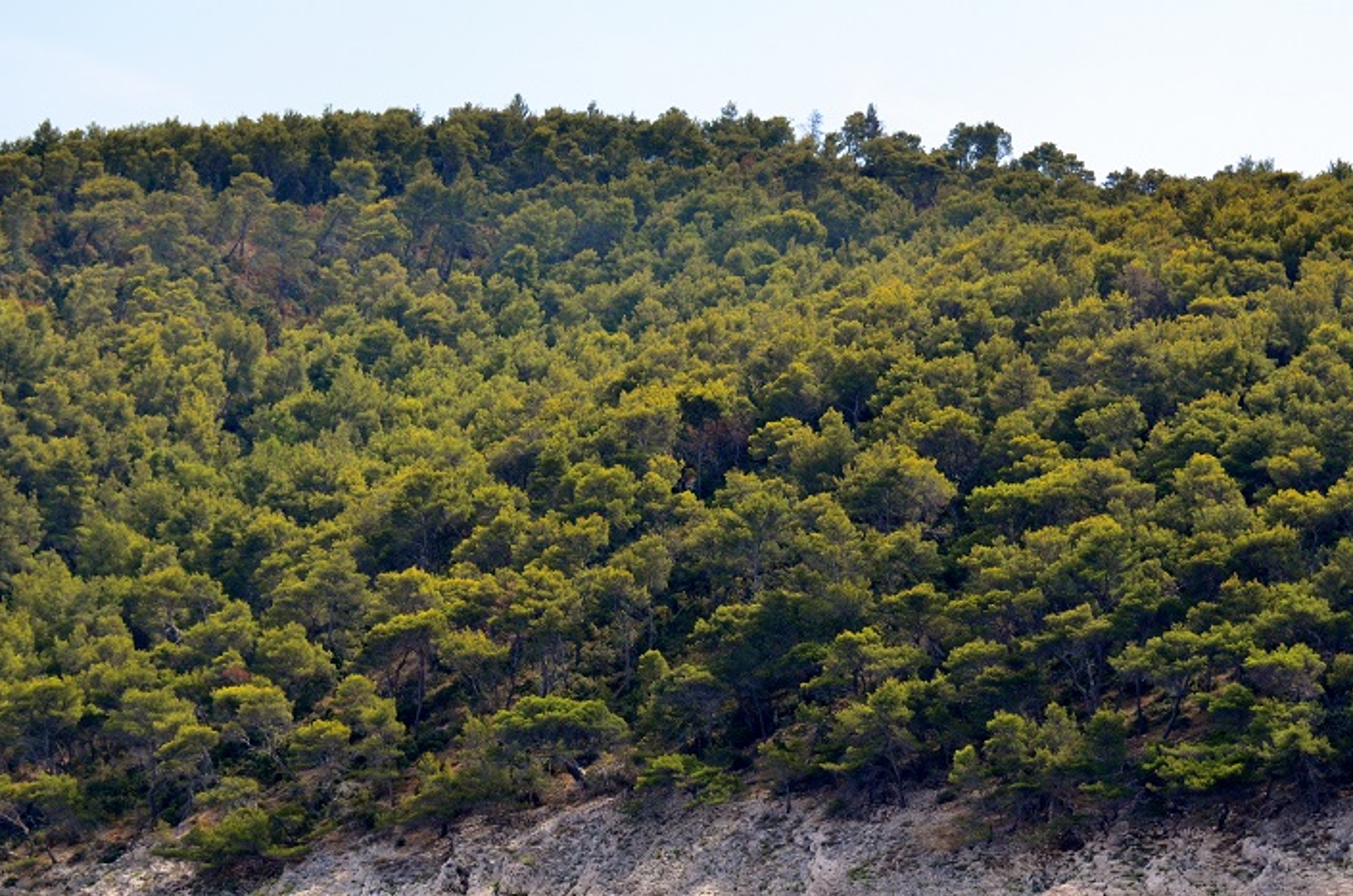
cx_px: 718
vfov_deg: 10.2
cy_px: 556
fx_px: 5026
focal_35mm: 134
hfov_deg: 15.3
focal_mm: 70
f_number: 4.5
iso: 640
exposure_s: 1/3200
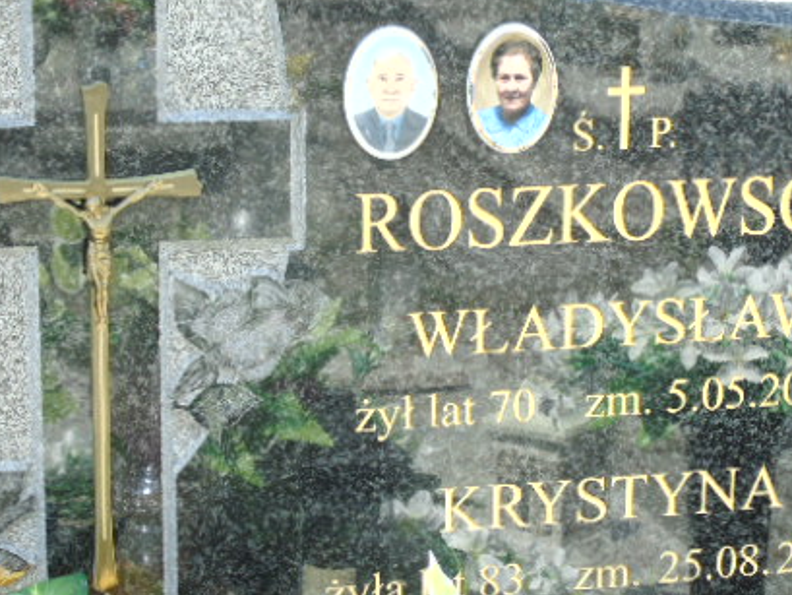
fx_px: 2540
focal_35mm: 111
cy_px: 331
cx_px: 380
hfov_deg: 17.7
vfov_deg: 13.3
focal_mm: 13
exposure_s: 1/125
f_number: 4.7
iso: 80
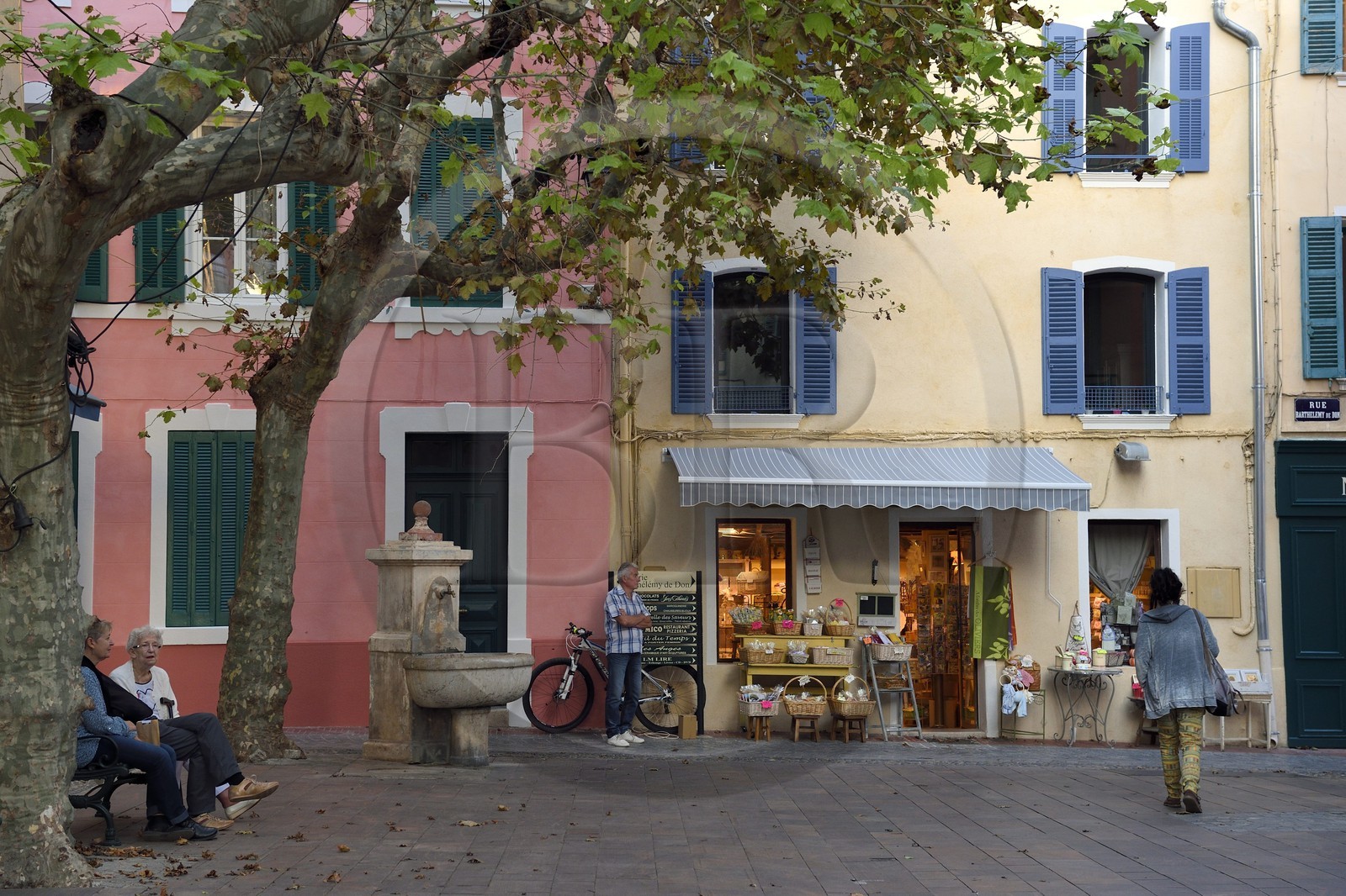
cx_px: 673
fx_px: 2093
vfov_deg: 24.2
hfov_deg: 35.6
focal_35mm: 56
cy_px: 448
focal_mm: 56
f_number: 6.3
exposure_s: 1/100
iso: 800
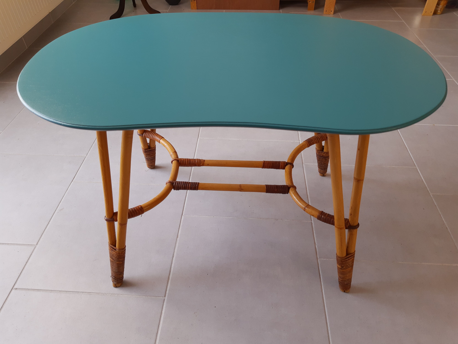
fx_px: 344
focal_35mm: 26
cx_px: 229
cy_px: 172
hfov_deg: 67.3
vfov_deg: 53.1
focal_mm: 4.75
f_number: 1.7
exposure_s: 1/50
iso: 50
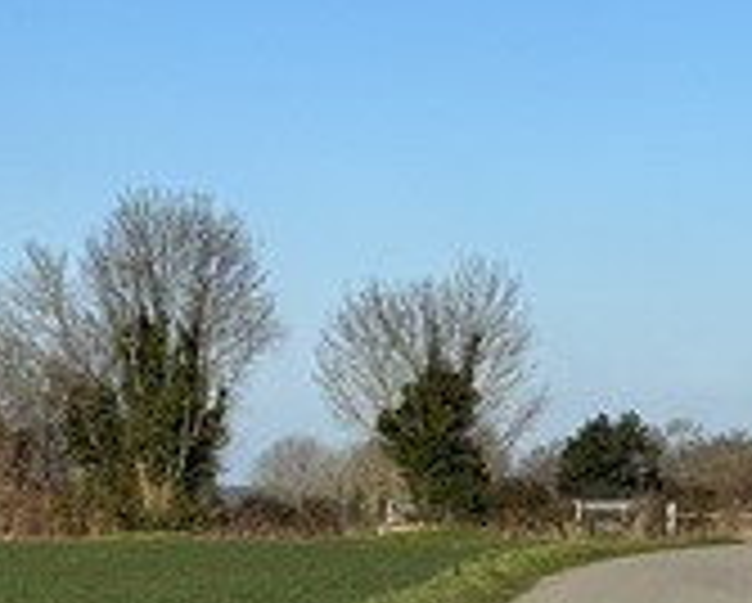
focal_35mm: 168
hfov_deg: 11.4
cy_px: 392
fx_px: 3743
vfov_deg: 9.2
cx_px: 590
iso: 64
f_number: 1.78
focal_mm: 6.86
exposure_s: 1/6211
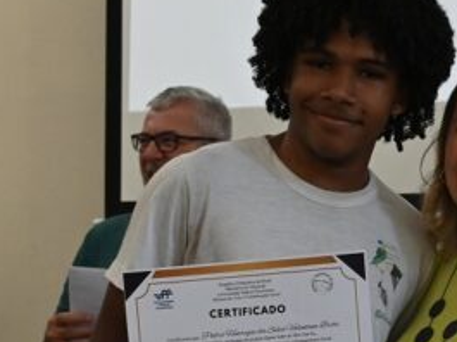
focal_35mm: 126
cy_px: 300
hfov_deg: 15.5
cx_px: 348
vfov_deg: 11.6
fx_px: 1667
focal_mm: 29
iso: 1800
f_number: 5.6
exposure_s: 1/100
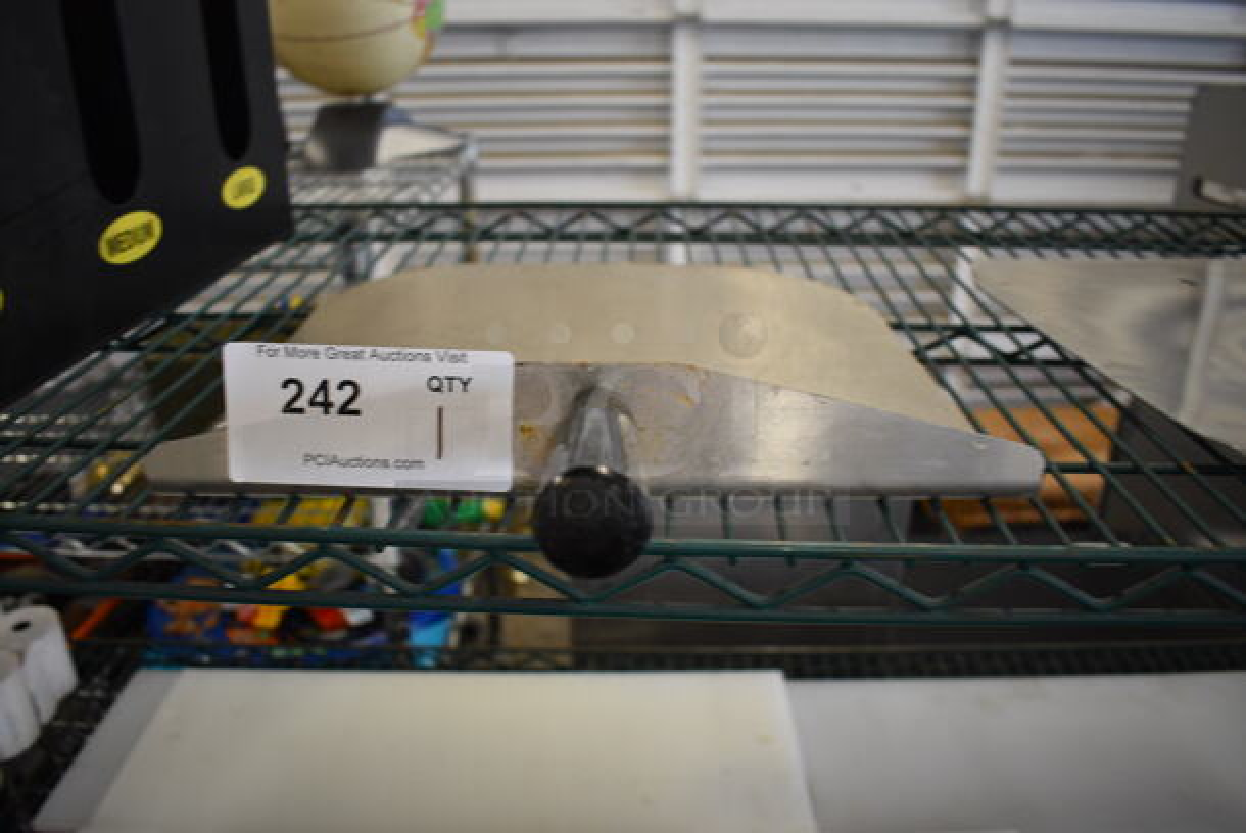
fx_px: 935
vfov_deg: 48.0
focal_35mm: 27
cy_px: 416
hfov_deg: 67.3
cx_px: 623
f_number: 3.5
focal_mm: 18
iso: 800
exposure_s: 1/125
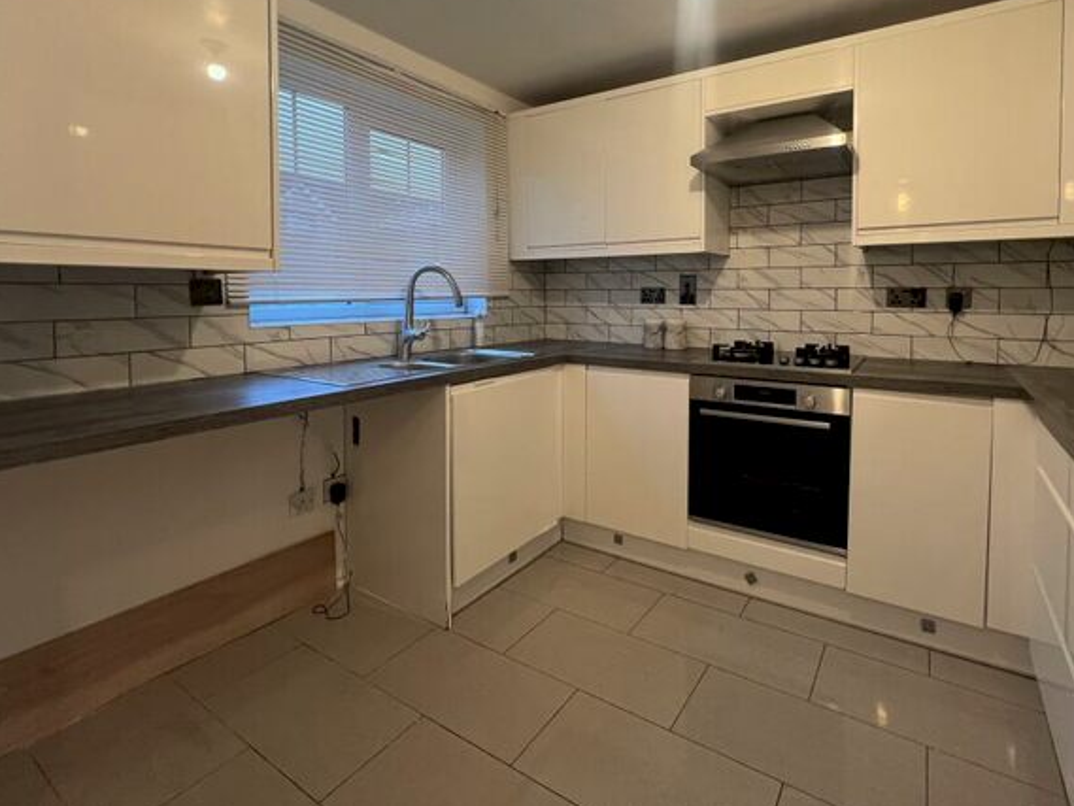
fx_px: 497
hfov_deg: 93.7
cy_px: 316
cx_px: 623
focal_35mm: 16
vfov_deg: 77.1
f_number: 1.8
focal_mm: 1.57
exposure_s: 1/50
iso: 200
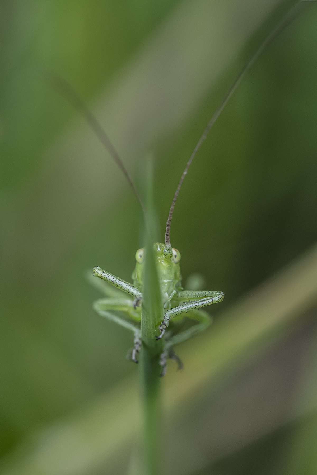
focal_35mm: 158
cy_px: 238
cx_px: 158
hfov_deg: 8.7
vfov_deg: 13.0
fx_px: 2080
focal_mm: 105
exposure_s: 1/200
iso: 640
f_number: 10
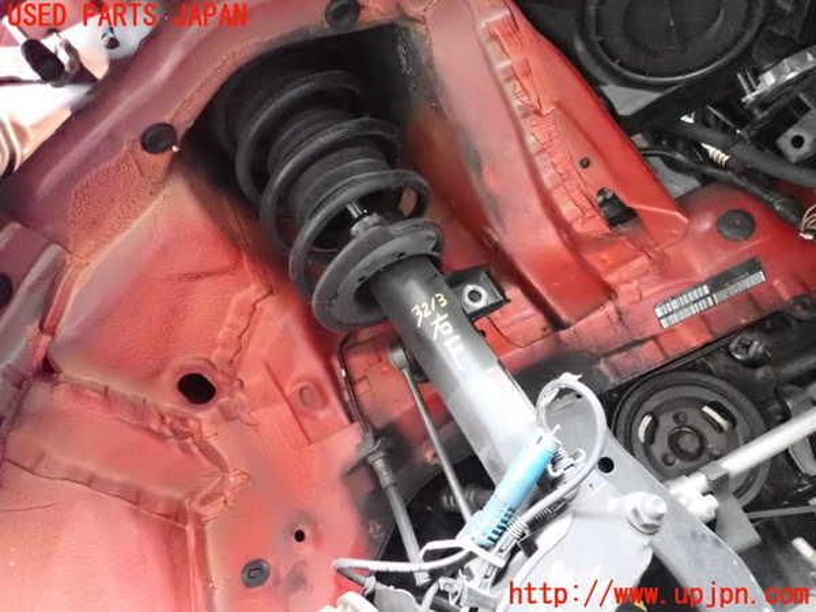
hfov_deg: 69.4
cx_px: 408
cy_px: 306
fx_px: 589
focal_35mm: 25
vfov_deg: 54.9
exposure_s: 1/320
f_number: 2
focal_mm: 4.5
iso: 6400
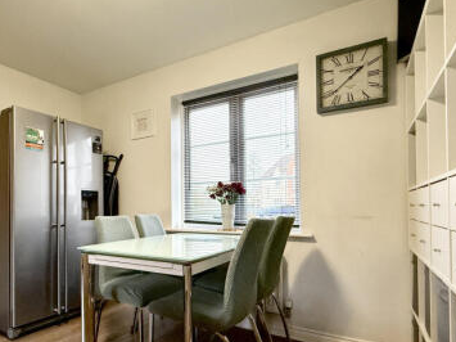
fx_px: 303
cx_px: 157
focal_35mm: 23
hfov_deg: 72.0
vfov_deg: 58.4
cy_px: 204
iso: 320
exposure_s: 1/99
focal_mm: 2.22
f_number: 2.2
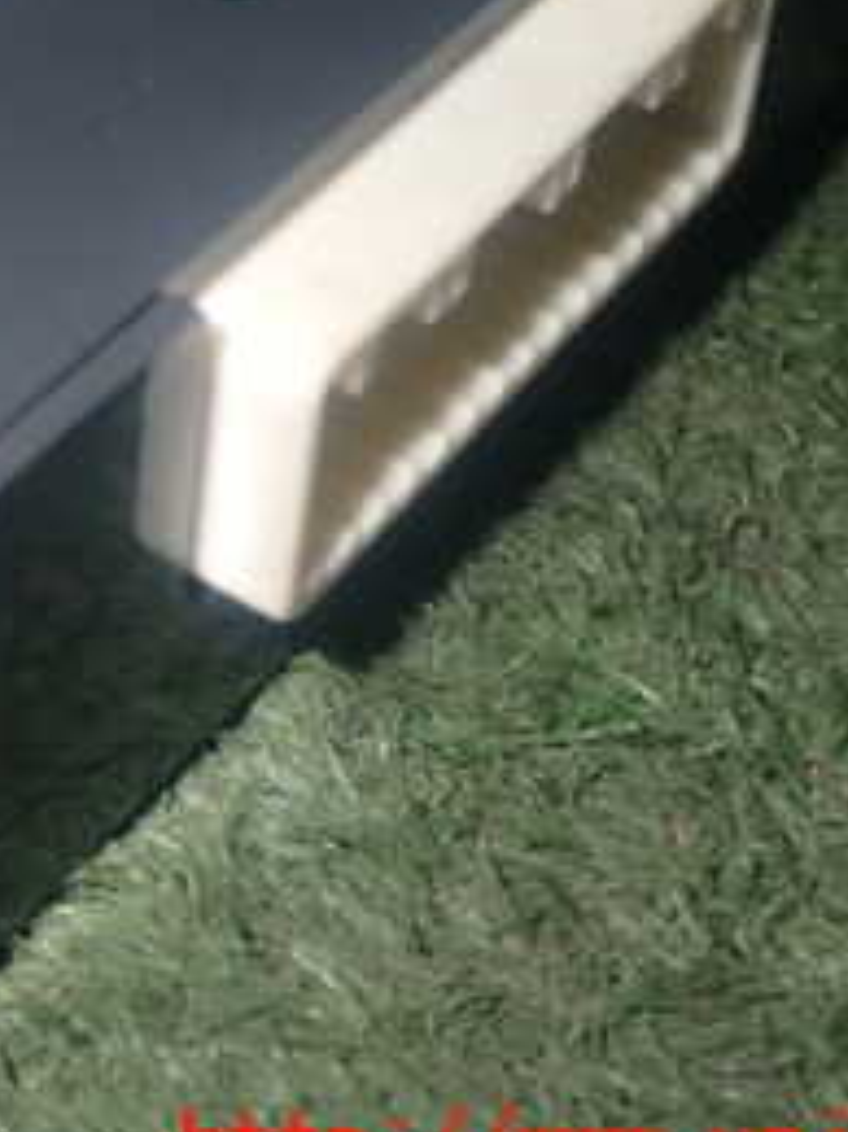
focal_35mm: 109
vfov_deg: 17.9
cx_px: -144
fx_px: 3563
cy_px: 223
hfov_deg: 13.2
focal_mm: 8.4
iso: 250
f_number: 9
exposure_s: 1/50
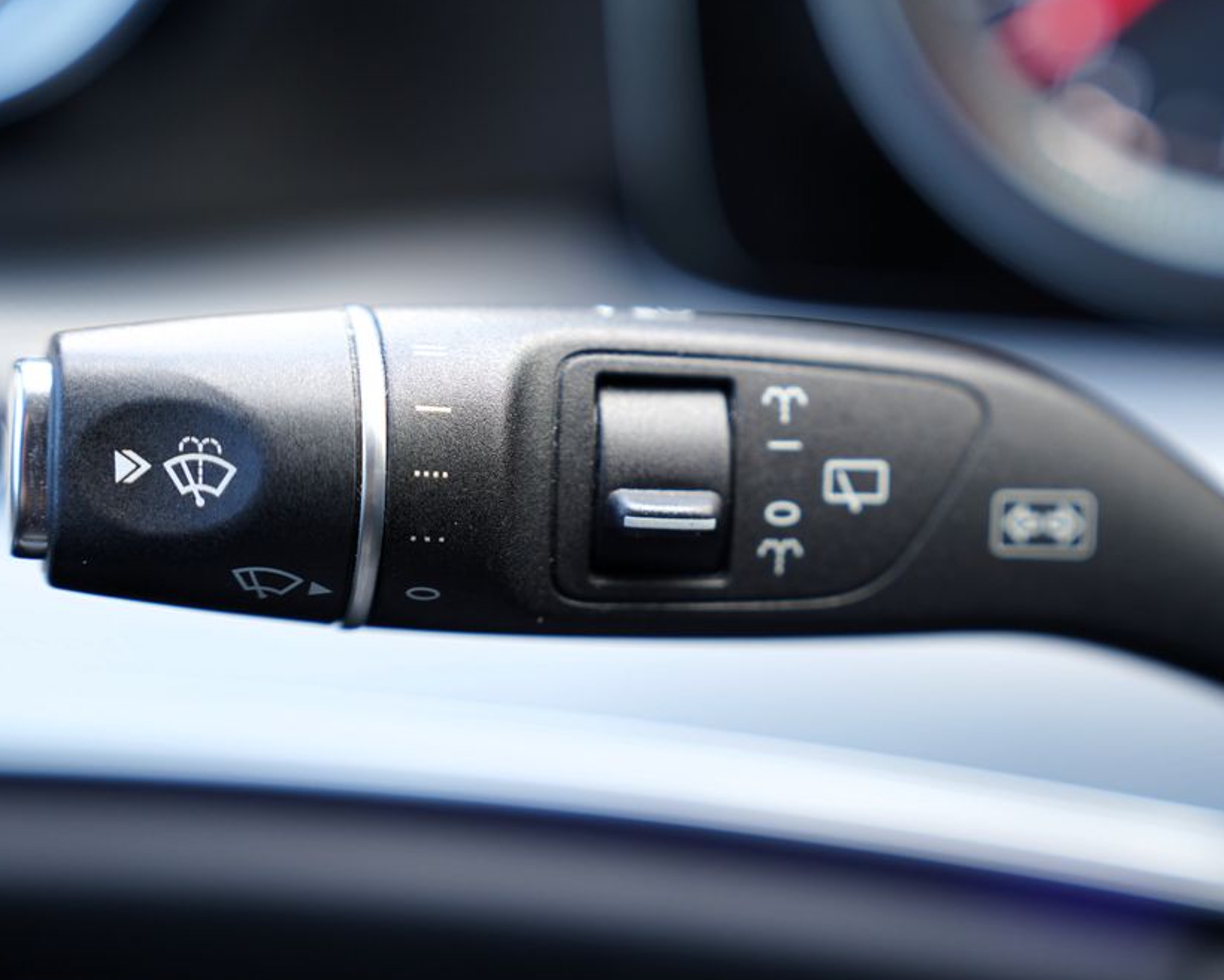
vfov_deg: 20.4
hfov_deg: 25.4
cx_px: 679
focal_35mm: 75
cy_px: 479
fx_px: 2717
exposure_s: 1/80
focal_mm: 64
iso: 200
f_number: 2.8
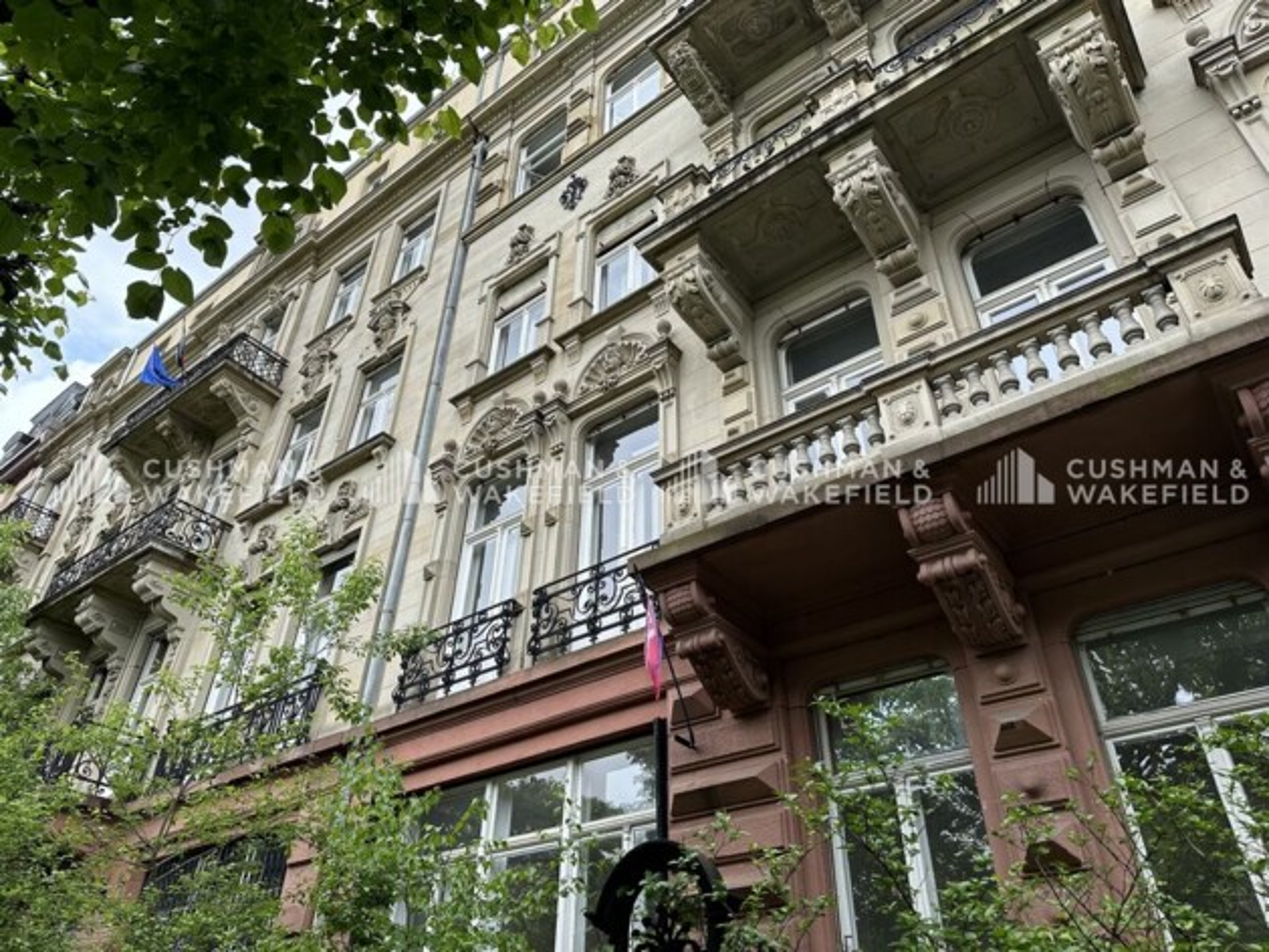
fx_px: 880
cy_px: 476
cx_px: 634
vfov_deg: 56.8
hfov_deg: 71.6
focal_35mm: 24
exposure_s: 1/1412
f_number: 1.78
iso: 80
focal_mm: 6.86
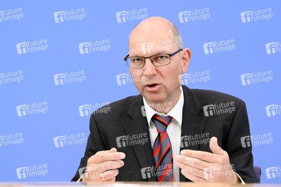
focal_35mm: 120
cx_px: 140
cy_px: 94
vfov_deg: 11.4
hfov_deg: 17.1
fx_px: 936
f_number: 5.6
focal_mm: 120
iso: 4000
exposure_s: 1/500
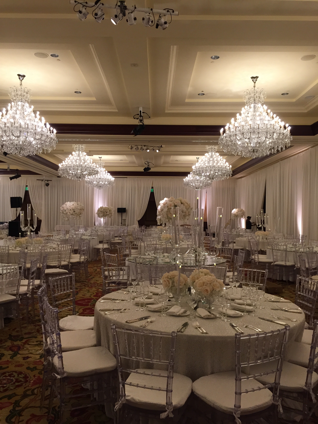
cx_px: 159
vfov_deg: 61.7
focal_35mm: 29
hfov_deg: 48.2
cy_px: 212
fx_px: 355
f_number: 2.2
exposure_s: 1/30
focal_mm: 4.15
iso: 50
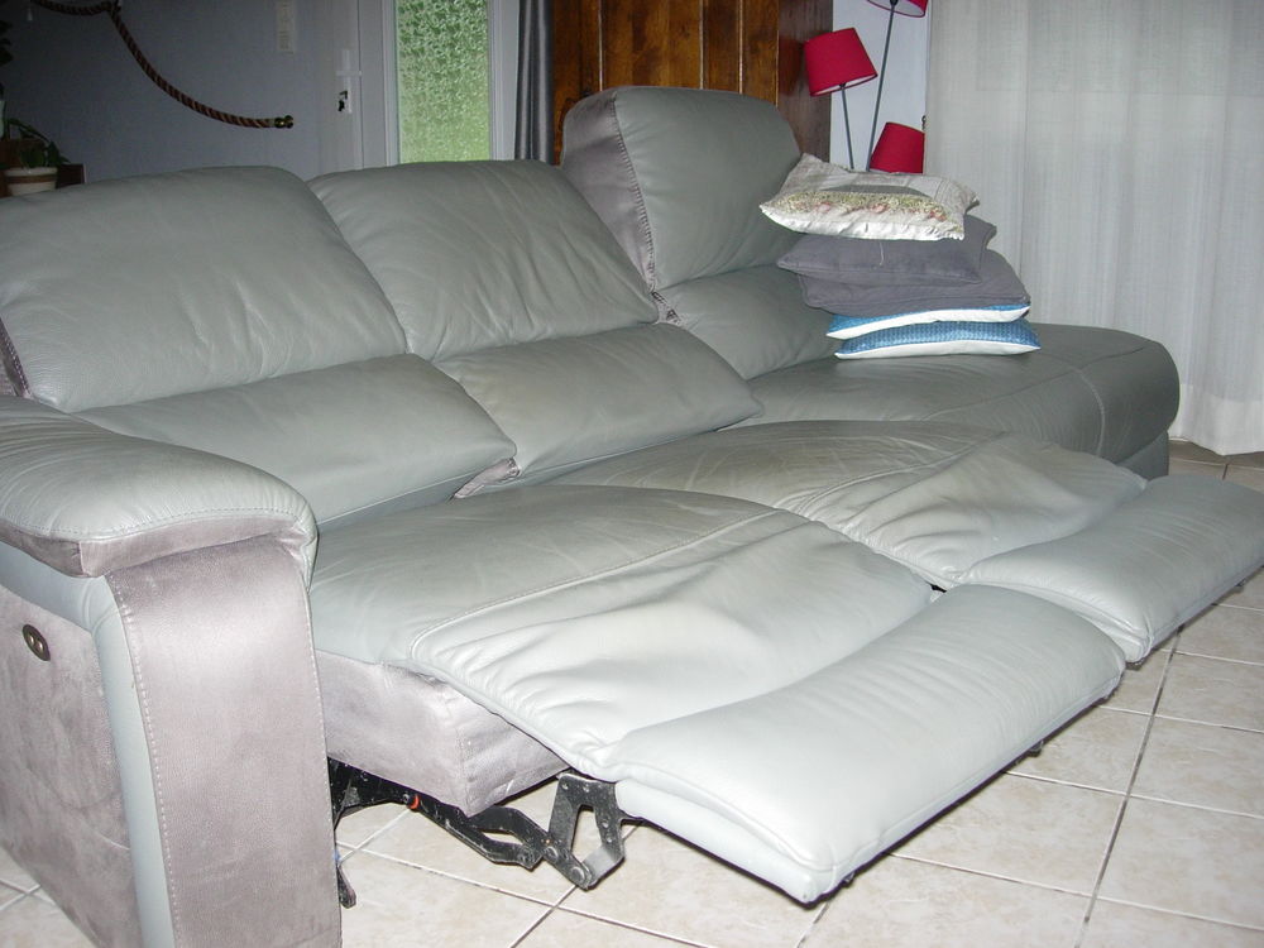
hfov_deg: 49.0
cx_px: 632
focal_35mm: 38
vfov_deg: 37.7
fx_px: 1388
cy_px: 474
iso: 125
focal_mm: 7.8
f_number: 2.8
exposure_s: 1/102
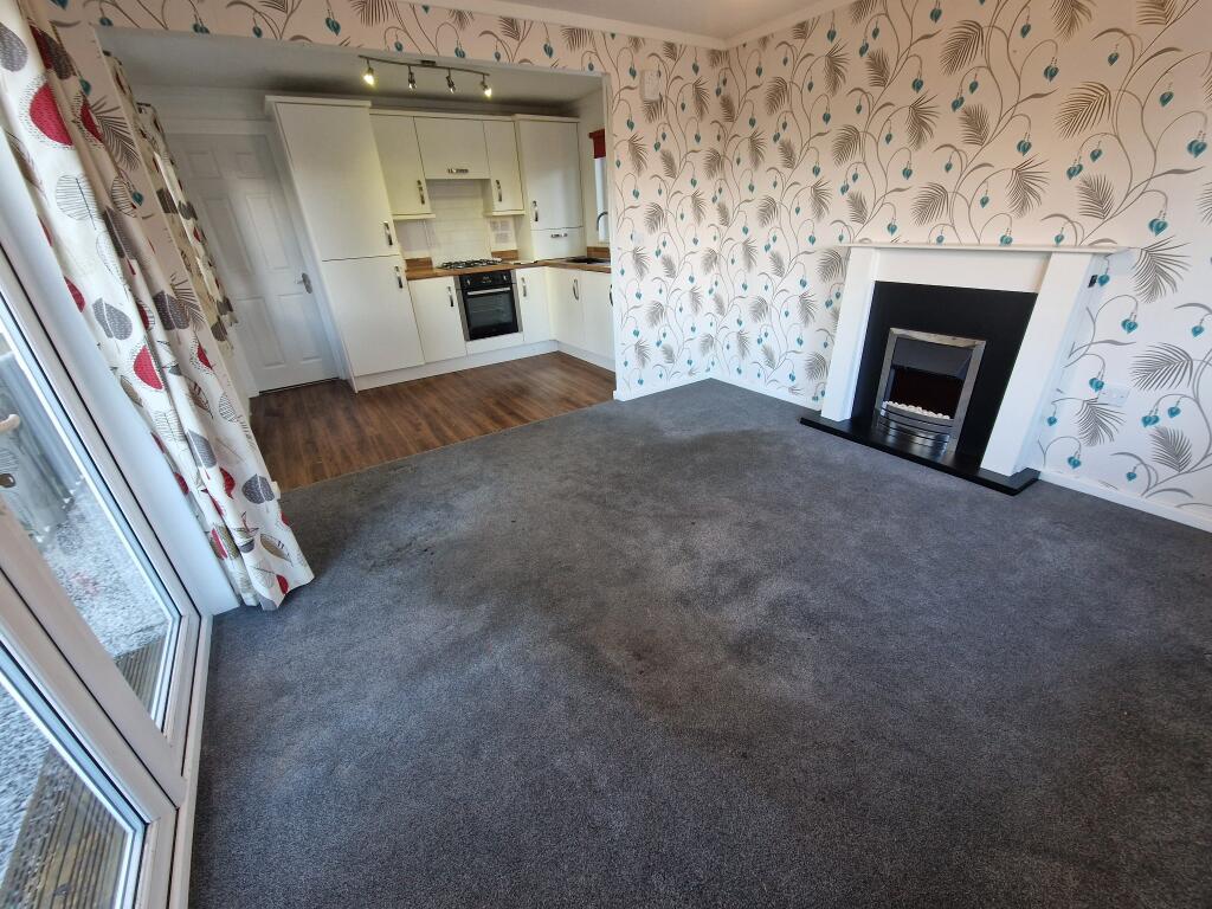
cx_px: 606
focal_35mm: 13
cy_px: 454
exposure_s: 1/50
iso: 200
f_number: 2.2
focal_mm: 2.2
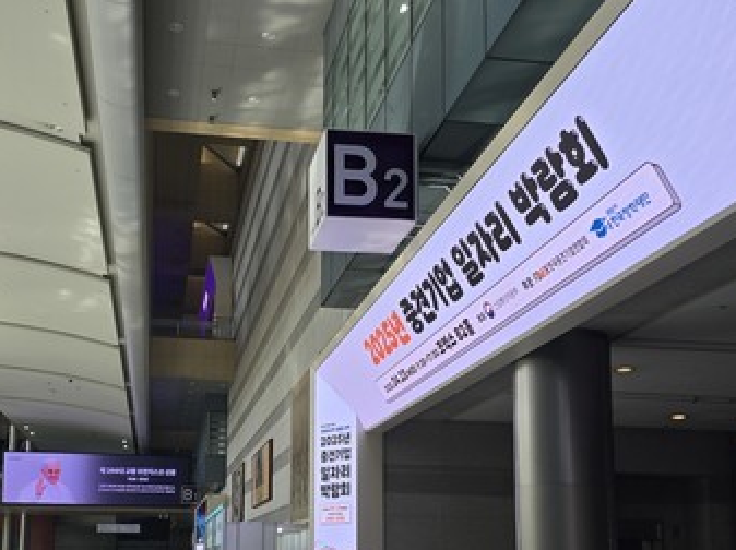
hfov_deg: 45.3
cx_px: 266
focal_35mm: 41
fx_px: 871
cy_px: 454
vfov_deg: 33.8
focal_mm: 6.3
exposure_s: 1/180
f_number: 1.7
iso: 25
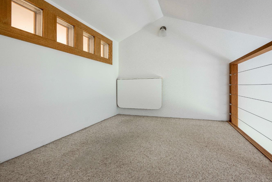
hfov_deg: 90.0
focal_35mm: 18
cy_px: 90
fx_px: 136
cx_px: 137
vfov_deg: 67.4
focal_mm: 16
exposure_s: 1/15
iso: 250
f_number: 5
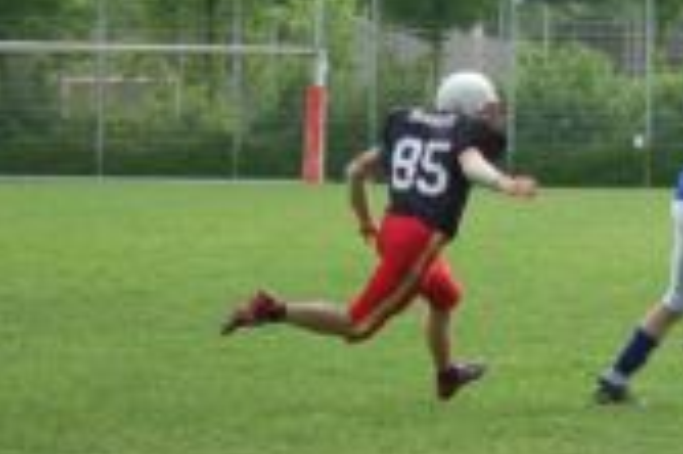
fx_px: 5402
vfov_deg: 4.8
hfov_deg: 7.2
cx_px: 787
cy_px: 110
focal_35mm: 285
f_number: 4
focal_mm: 70
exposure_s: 1/1000
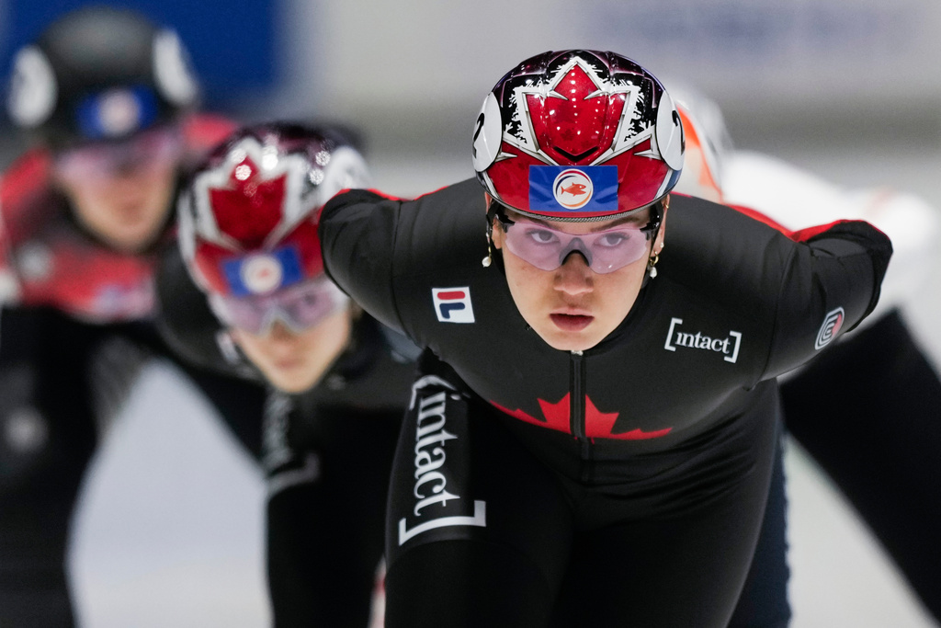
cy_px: 314
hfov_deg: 5.2
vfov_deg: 3.4
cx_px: 470
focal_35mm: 400
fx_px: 10456
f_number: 2.8
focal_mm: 400
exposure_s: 1/1600
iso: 2000
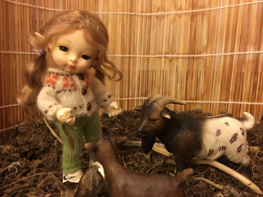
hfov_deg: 61.7
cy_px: 98
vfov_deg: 48.2
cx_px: 132
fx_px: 220
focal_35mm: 29
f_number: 2.2
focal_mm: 4.15
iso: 400
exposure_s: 1/17
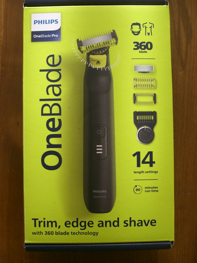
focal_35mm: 38
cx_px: 98
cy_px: 132
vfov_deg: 49.0
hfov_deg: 37.7
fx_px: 288
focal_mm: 6.3
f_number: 3.1
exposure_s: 1/60
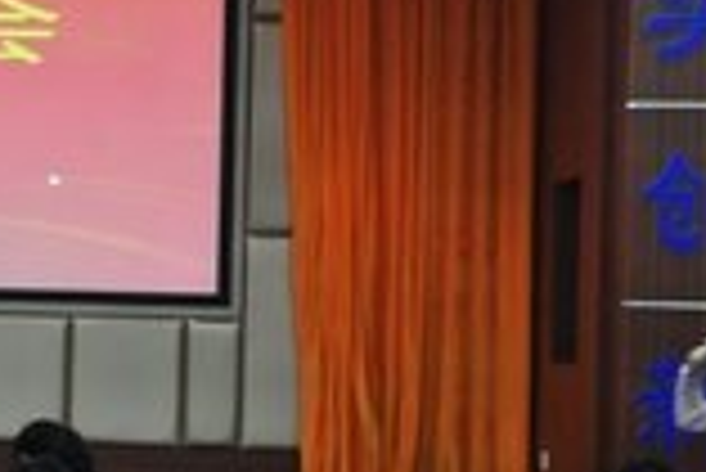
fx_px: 3592
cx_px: -405
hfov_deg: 10.8
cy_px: 218
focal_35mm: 183
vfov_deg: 7.5
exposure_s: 1/6
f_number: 5.6
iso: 800
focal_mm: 32
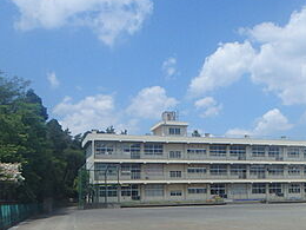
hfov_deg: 37.2
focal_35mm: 50
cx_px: 232
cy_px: 200
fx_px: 442
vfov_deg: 28.2
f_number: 6
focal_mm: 3.7
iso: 125
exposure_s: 1/640
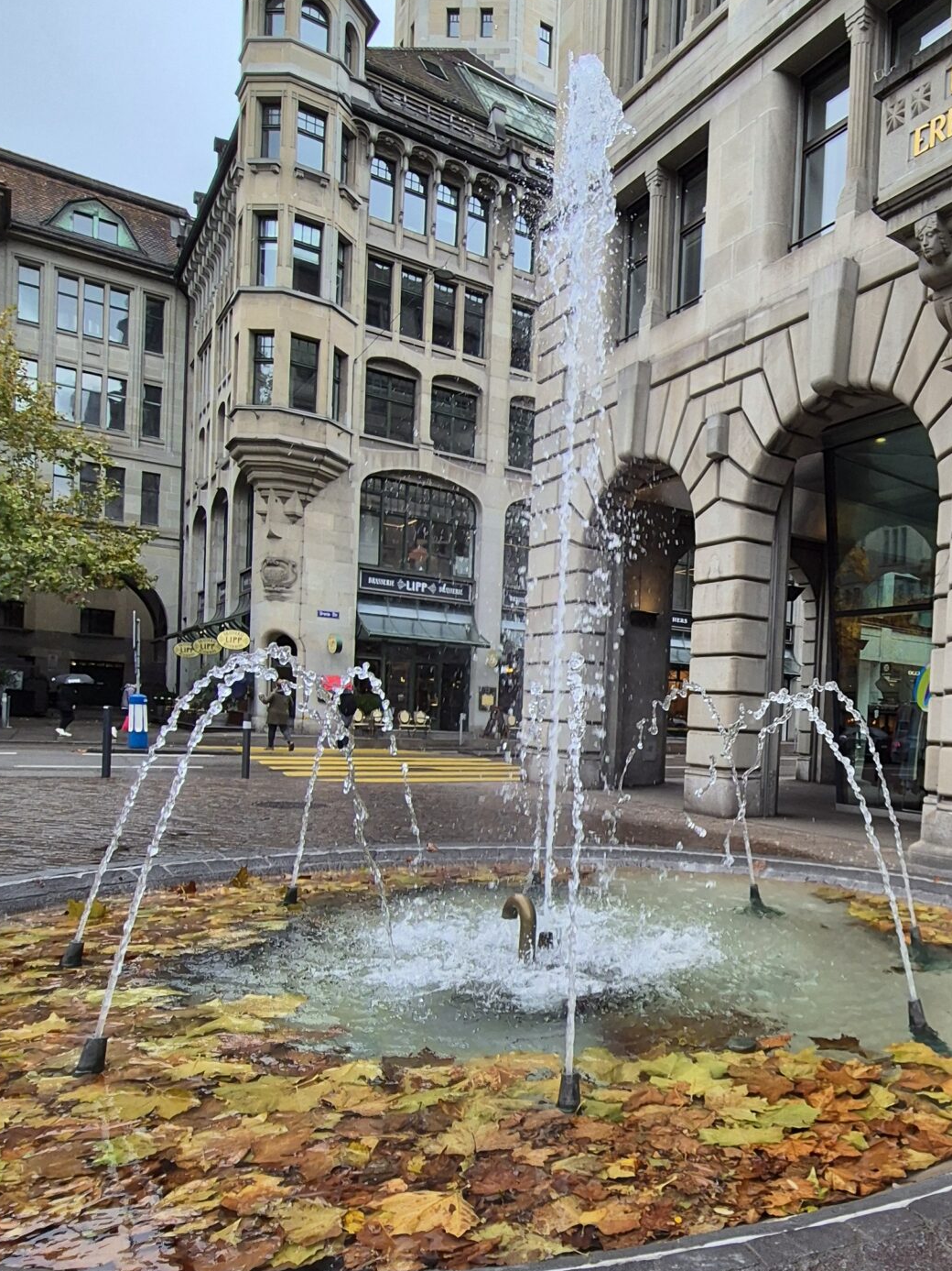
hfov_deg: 51.4
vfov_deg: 70.8
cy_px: 764
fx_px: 880
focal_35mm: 24
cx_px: 822
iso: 50
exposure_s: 1/330
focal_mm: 2.2
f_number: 2.2
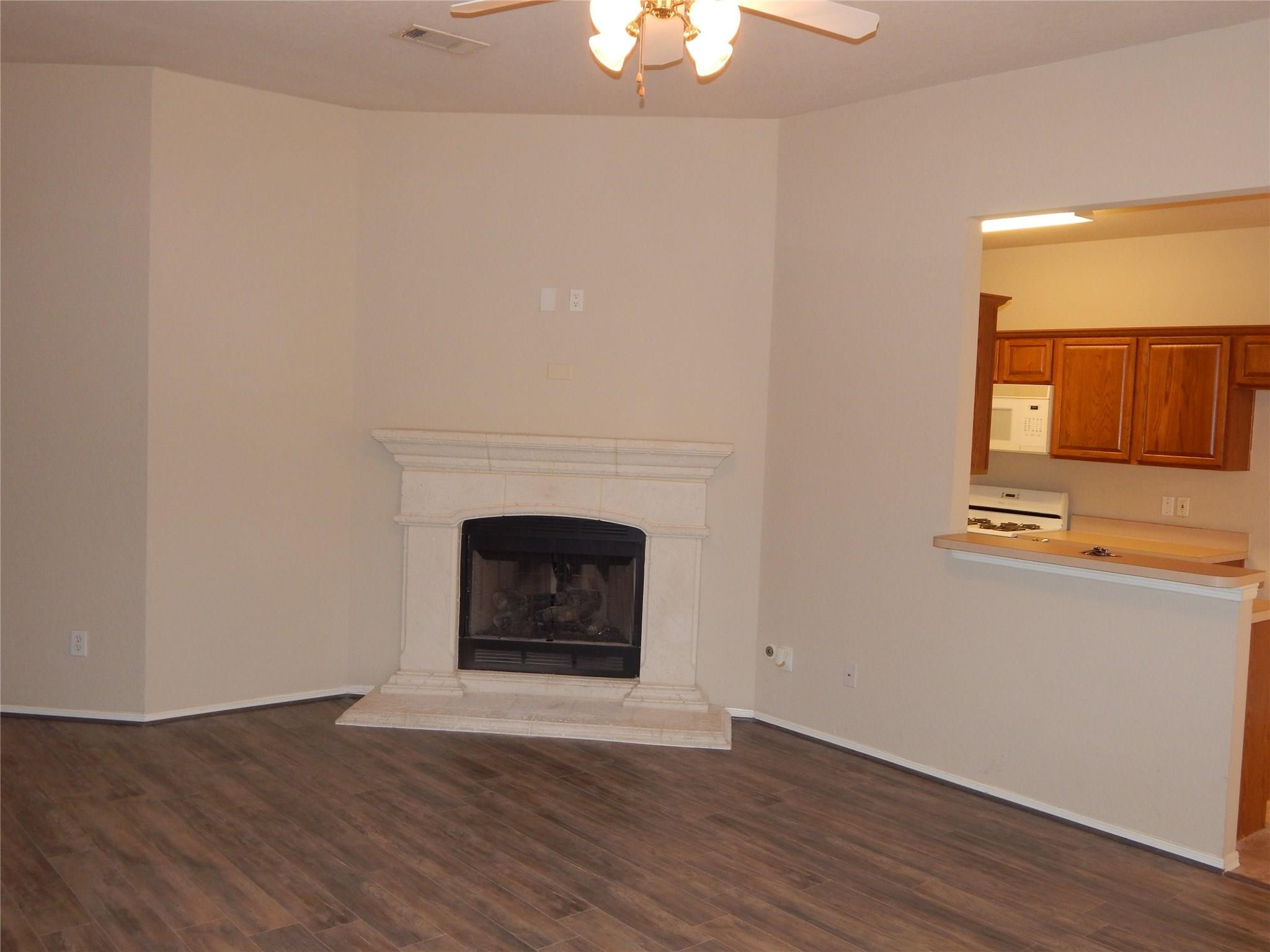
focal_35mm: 31
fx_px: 1137
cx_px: 635
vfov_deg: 45.4
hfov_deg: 58.4
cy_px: 476
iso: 200
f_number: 3.2
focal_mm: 5.6
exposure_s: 1/30
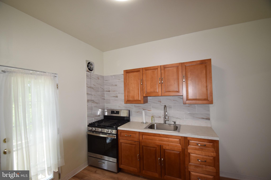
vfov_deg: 77.3
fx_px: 113
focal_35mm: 15
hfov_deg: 100.4
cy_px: 90
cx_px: 136
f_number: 5
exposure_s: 1/125
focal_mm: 10
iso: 800
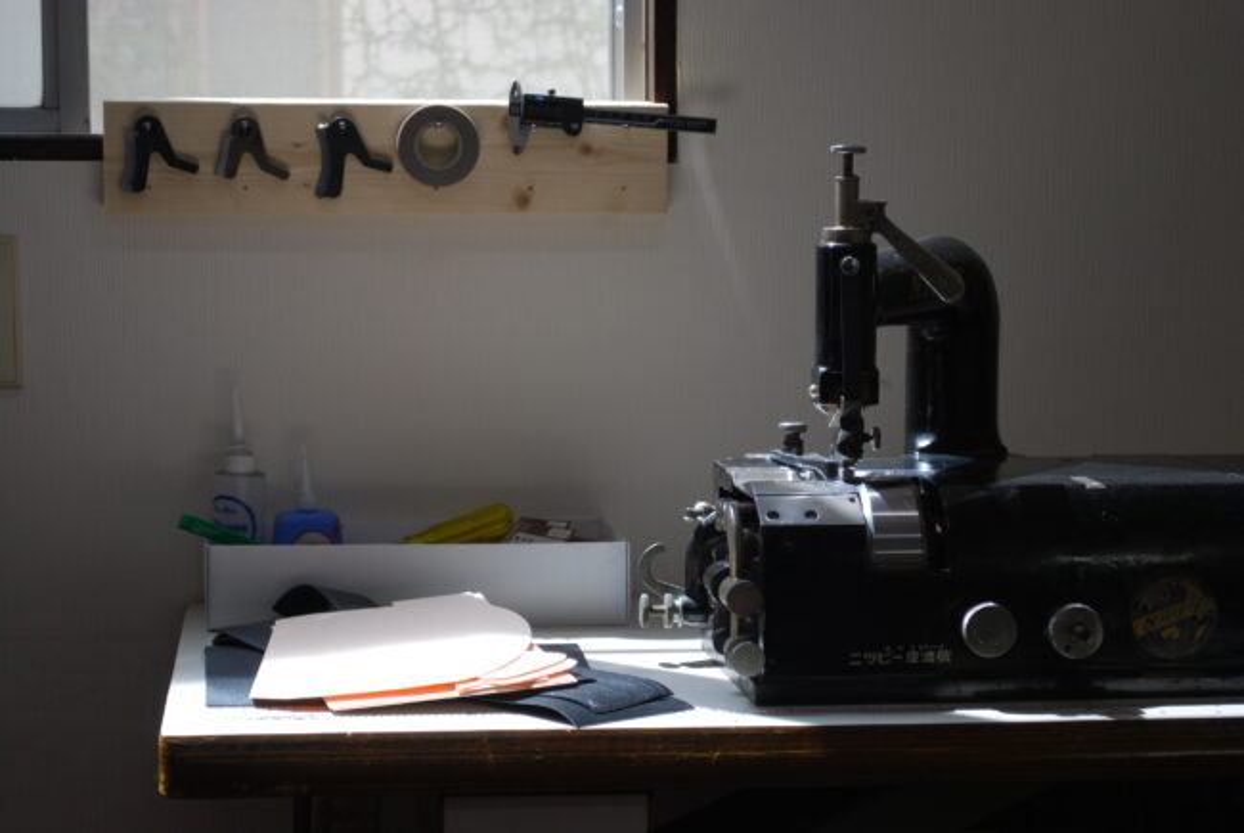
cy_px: 416
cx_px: 622
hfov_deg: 24.6
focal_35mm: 82
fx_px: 2854
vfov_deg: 16.6
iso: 200
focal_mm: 55
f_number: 5.6
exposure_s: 1/100
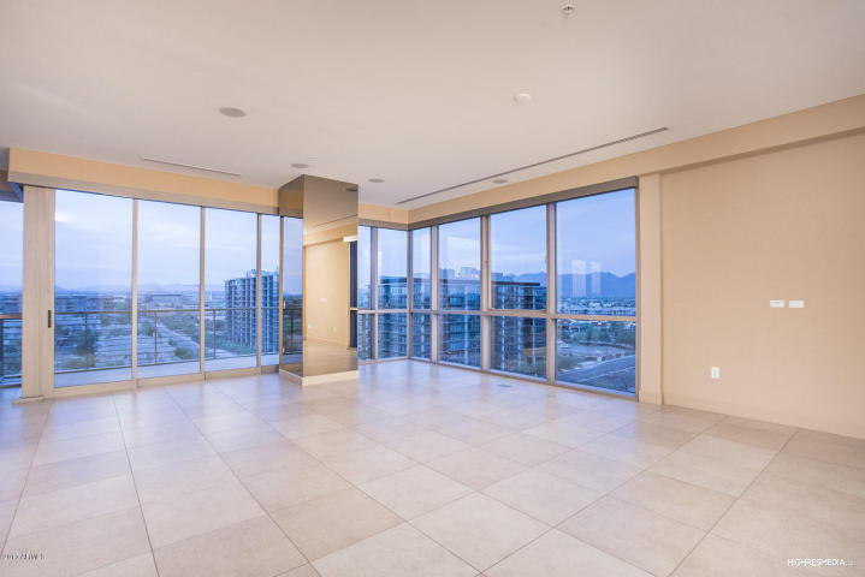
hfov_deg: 93.3
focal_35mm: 17
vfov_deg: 70.5
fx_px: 409
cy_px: 288
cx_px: 432
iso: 1600
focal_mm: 17
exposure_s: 1/30
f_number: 7.1
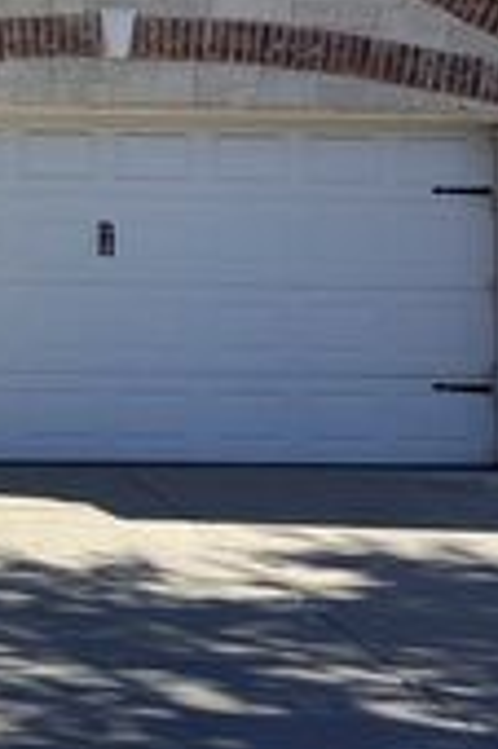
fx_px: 1975
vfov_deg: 21.5
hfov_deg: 13.7
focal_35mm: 95
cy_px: 306
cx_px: -194
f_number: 2.4
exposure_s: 1/981
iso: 25
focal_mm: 3.3
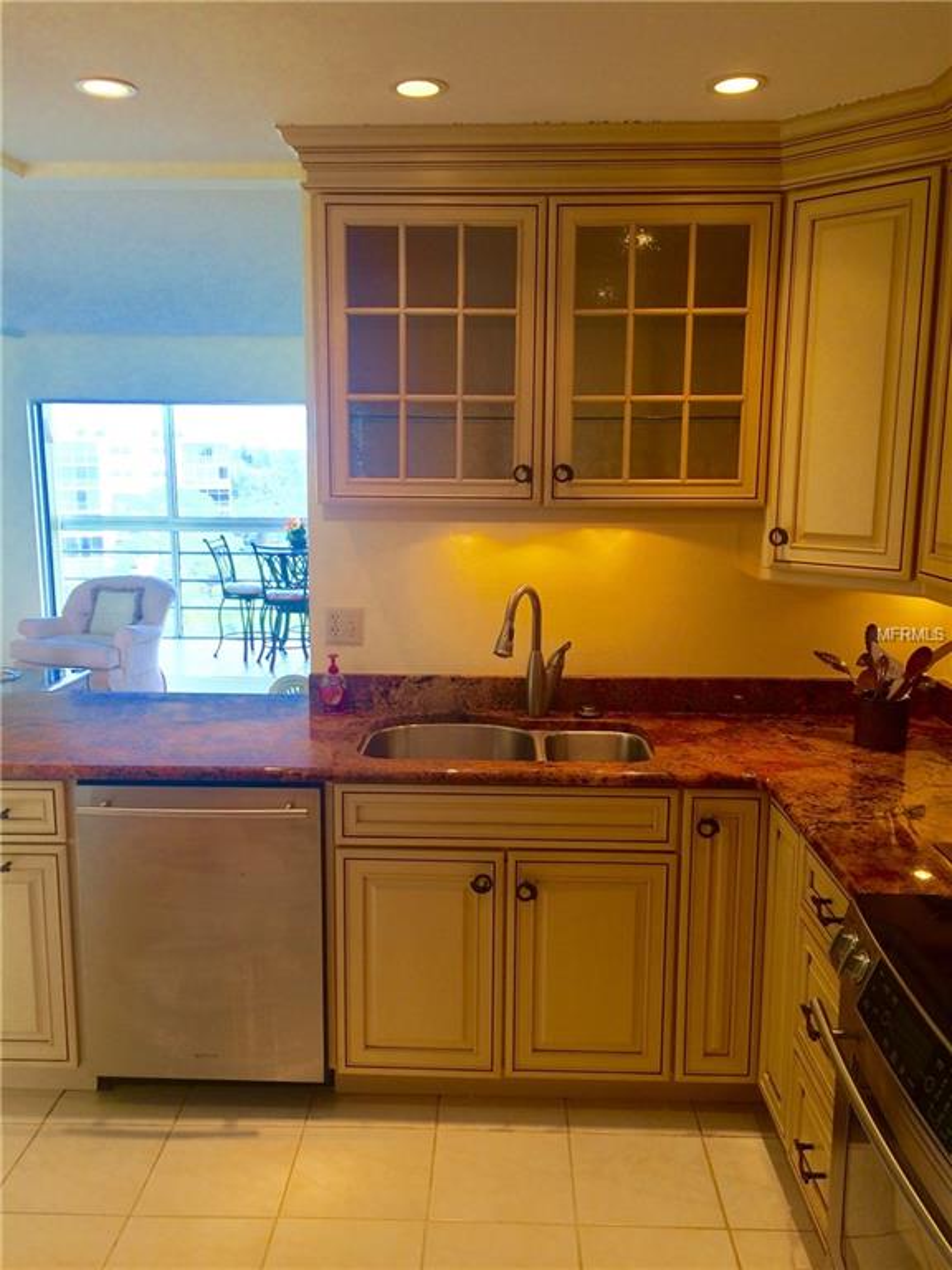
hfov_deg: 48.2
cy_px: 635
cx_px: 476
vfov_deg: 61.7
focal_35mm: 29
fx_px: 1063
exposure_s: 1/60
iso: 40
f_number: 2.2
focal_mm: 4.15
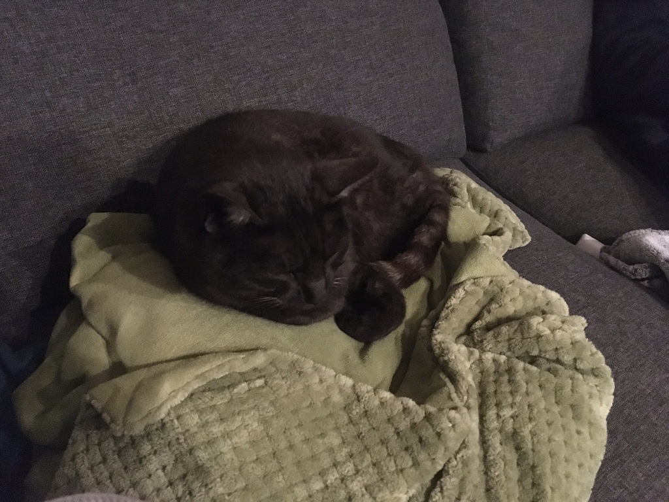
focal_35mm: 29
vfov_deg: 48.2
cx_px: 334
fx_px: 560
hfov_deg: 61.7
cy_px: 251
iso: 1600
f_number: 2.2
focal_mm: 4.15
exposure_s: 1/17
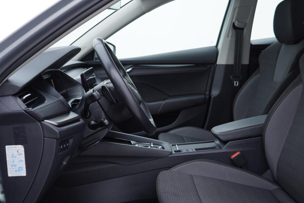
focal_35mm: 44
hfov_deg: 44.5
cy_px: 95
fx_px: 372
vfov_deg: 30.5
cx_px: 150
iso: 125
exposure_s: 1/50
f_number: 3.2
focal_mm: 24
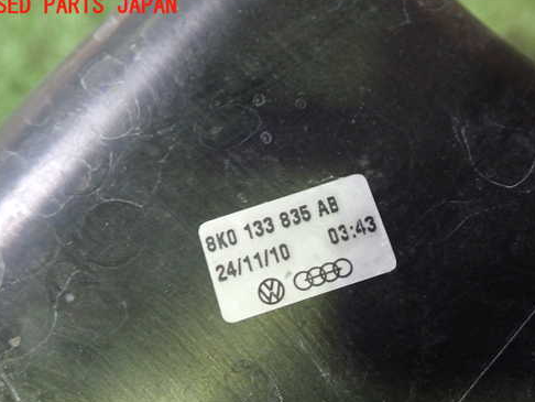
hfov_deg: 49.9
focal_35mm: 37
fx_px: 572
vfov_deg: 38.5
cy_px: 240
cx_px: 307
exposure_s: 1/30
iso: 500
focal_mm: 5.4
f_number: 2.3
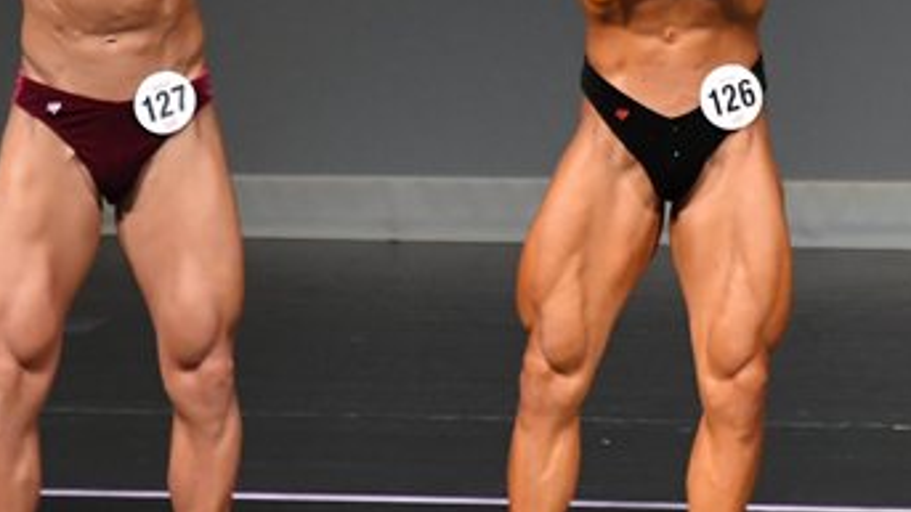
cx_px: 509
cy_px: 82
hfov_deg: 2.9
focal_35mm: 745
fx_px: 17998
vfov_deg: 1.6
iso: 5000
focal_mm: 210
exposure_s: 1/400
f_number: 5.6
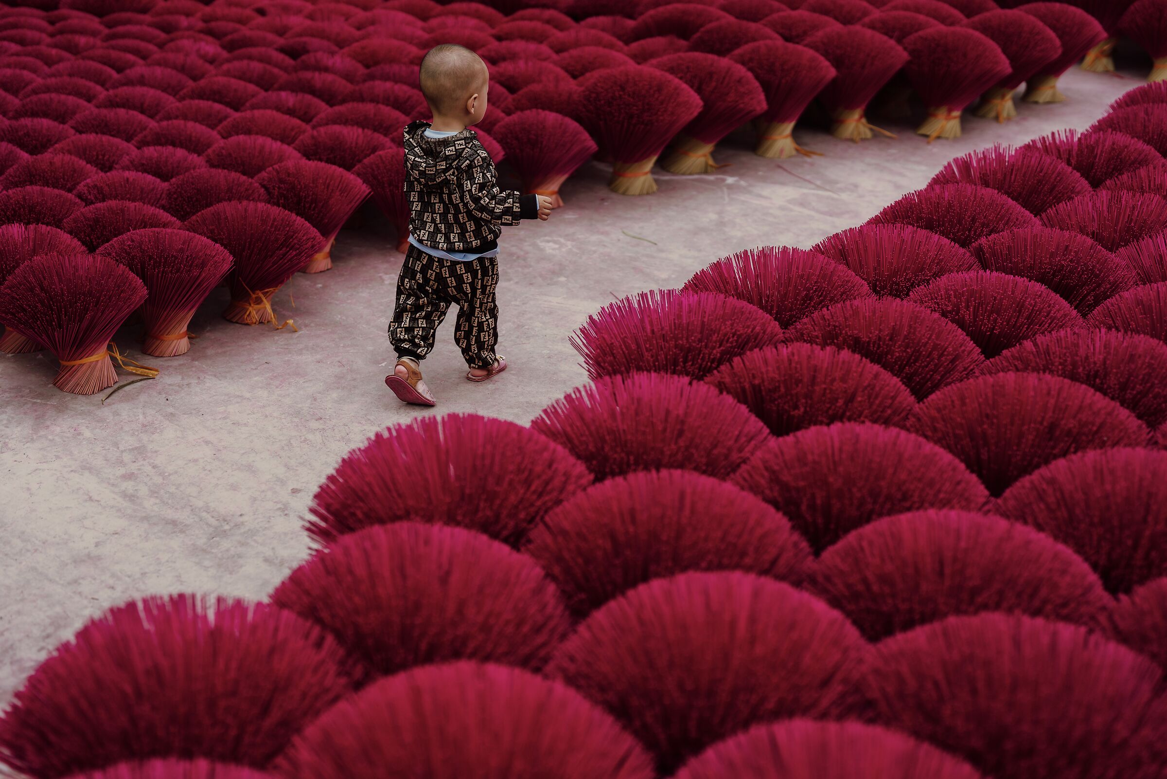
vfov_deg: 27.0
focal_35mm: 50
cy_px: 390
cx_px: 584
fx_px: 1621
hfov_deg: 39.6
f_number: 2
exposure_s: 1/3200
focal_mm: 50
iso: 100
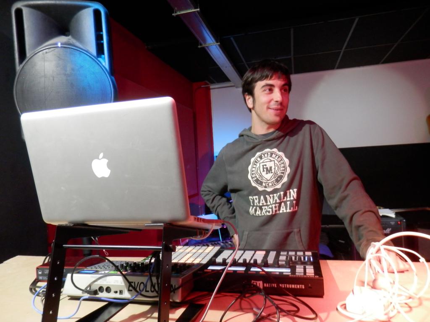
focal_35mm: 25
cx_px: 215
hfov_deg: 69.4
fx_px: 311
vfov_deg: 54.9
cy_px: 161
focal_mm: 4.5
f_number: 3
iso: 250
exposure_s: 1/8
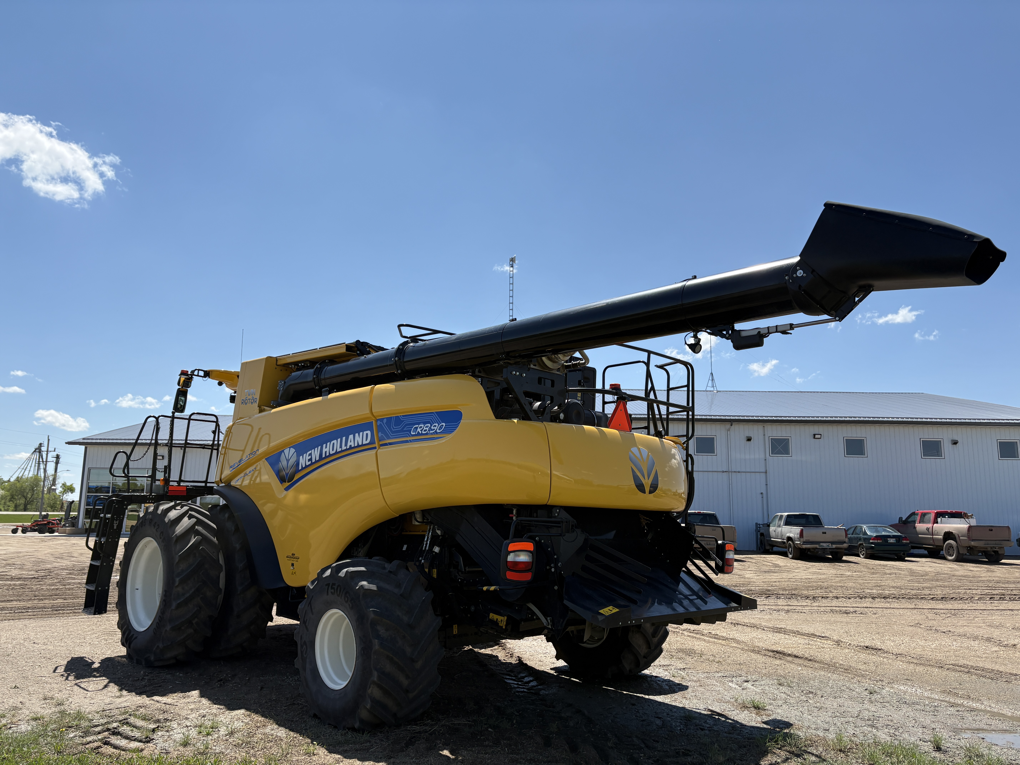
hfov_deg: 67.3
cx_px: 510
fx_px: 766
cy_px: 382
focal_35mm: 26
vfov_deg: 53.1
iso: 50
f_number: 1.6
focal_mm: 5.96
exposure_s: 1/4065
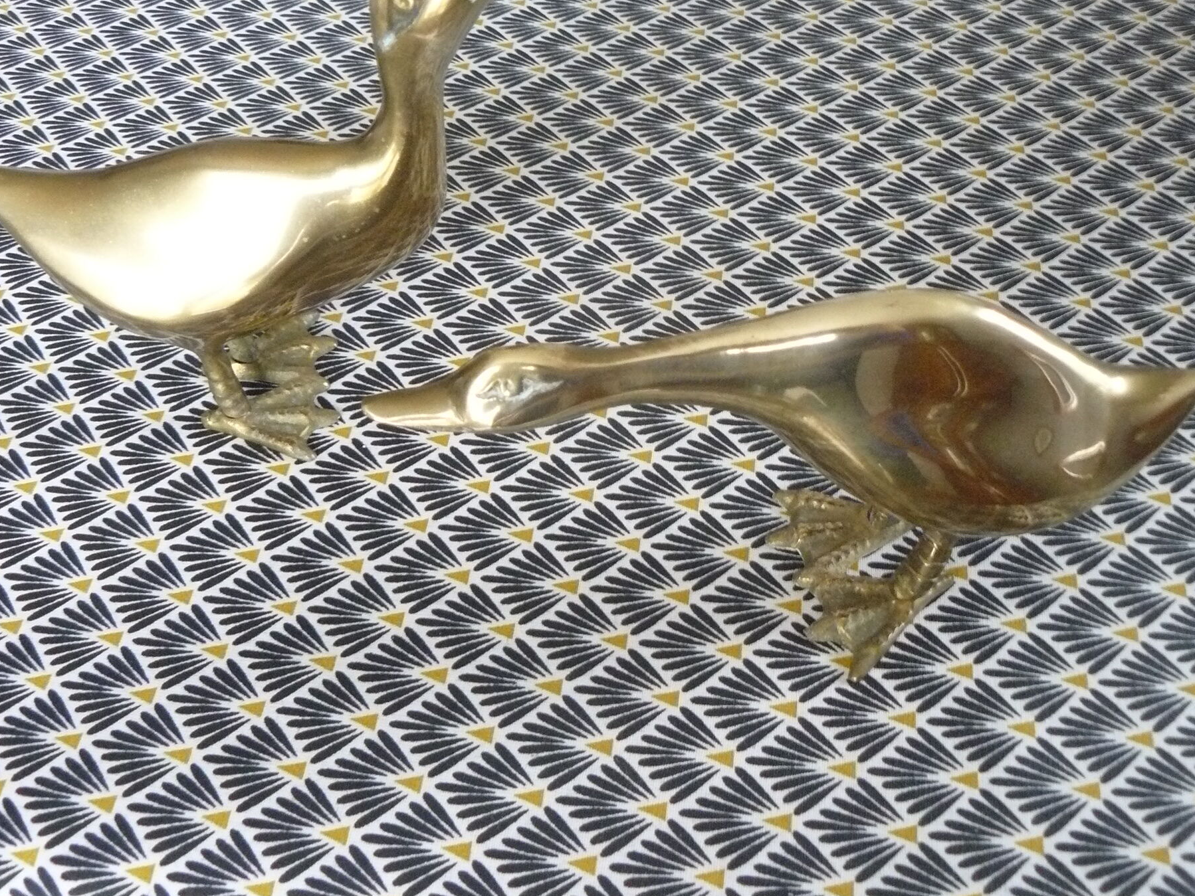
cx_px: 589
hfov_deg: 45.8
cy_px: 393
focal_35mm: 41
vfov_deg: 35.1
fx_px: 1416
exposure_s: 1/20
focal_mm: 6
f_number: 2.8
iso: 400
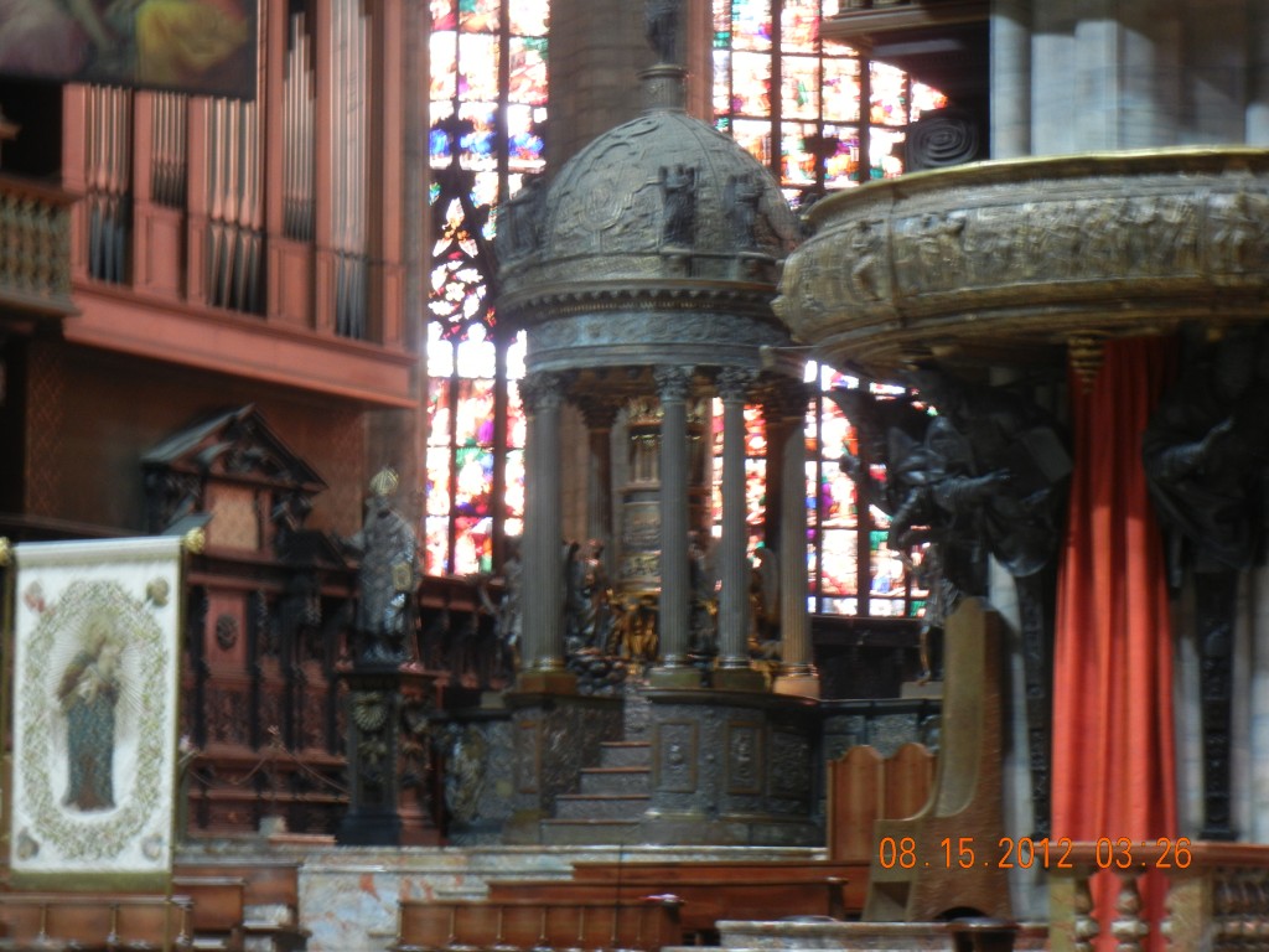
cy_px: 476
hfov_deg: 17.0
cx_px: 634
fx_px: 4252
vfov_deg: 12.8
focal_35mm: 116
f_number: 4.6
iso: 200
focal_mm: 20.9
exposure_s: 1/1.8
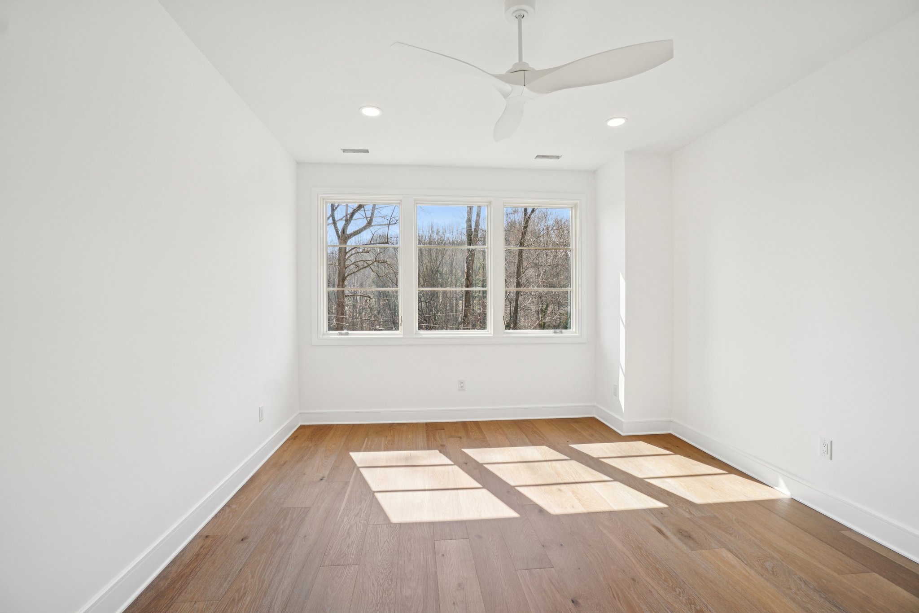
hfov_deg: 100.4
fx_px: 383
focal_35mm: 15
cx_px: 460
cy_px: 306
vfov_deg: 77.3
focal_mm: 10
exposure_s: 1/80
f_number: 8
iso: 100
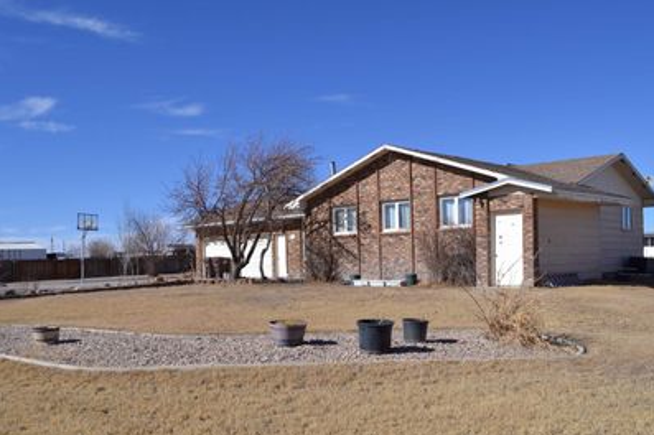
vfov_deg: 38.6
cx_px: 305
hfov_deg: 55.8
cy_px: 271
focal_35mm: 34
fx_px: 617
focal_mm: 18
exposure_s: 1/320
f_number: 9
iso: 100
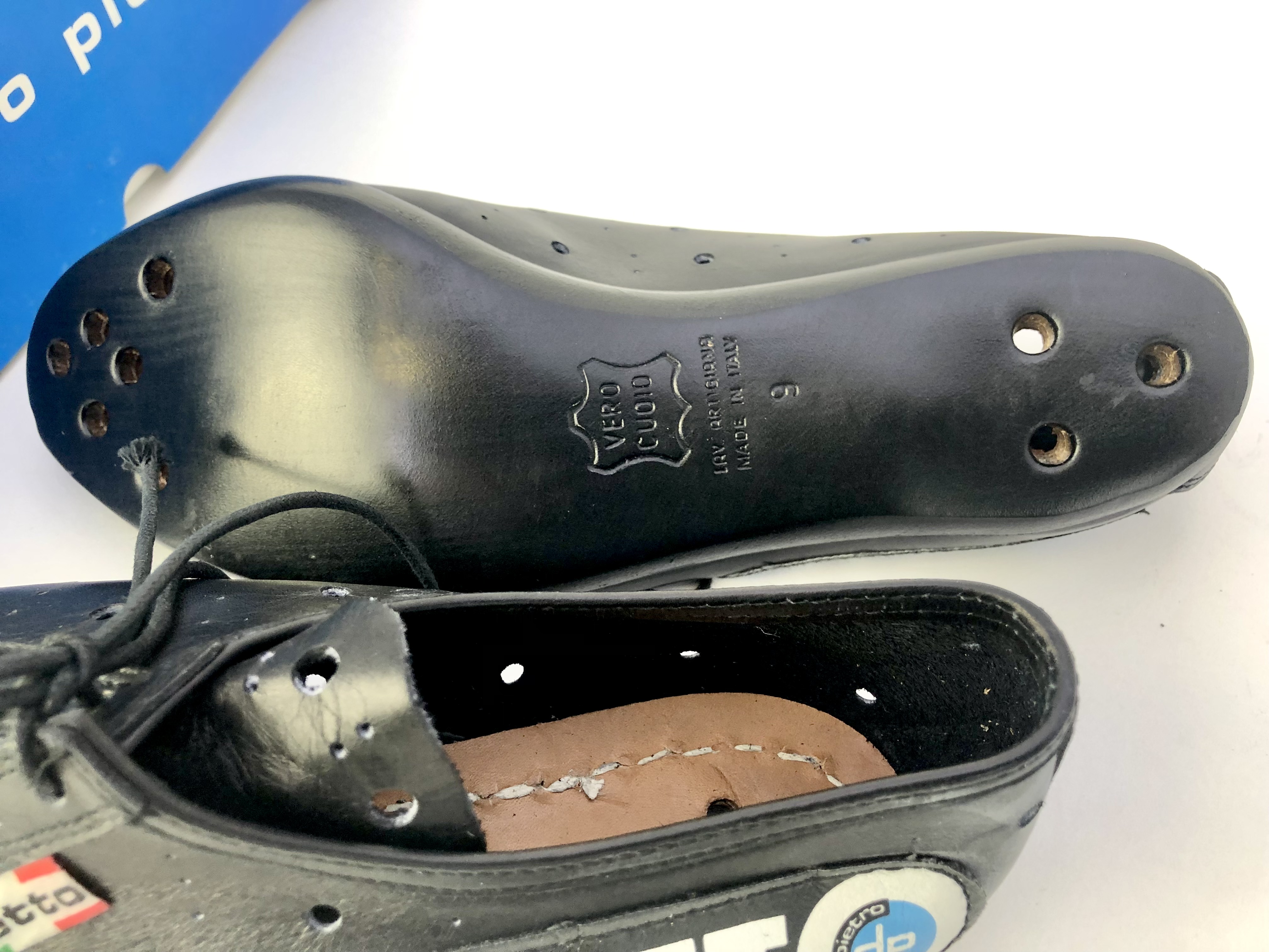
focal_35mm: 28
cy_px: 476
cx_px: 634
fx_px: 1026
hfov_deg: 63.4
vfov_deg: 49.7
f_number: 1.8
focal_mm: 3.99
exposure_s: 1/33
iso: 25
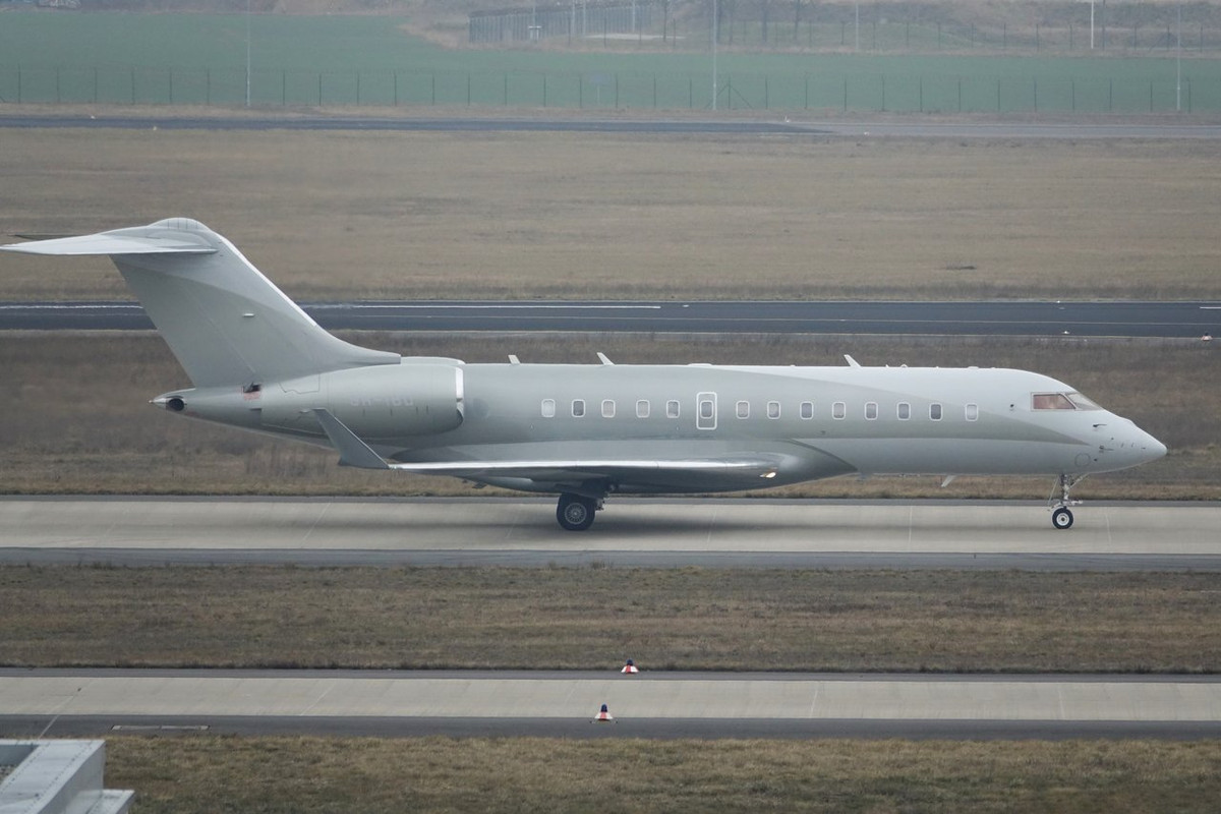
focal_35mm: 554
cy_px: 407
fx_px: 18788
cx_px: 610
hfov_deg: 3.7
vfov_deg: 2.5
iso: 500
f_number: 4
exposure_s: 1/1000
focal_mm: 203.2
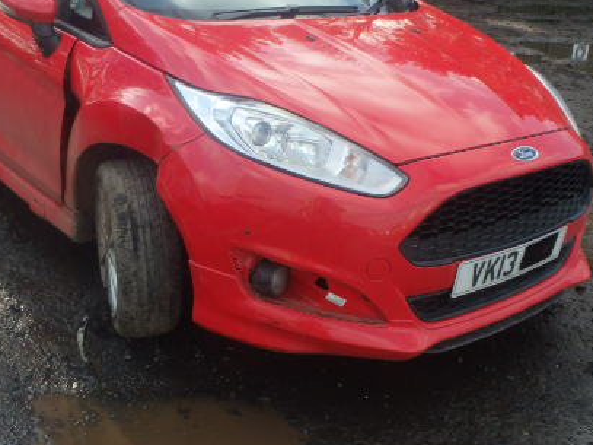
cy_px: 155
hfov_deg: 42.4
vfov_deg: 32.6
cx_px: 195
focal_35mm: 44
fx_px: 754
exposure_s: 1/250
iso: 125
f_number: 3.9
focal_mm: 5
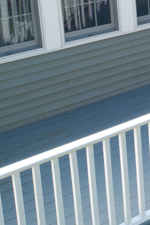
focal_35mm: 79
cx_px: 274
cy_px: -4
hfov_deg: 14.9
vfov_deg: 24.4
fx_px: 494
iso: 140
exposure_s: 1/1250
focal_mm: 8.4
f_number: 2.8
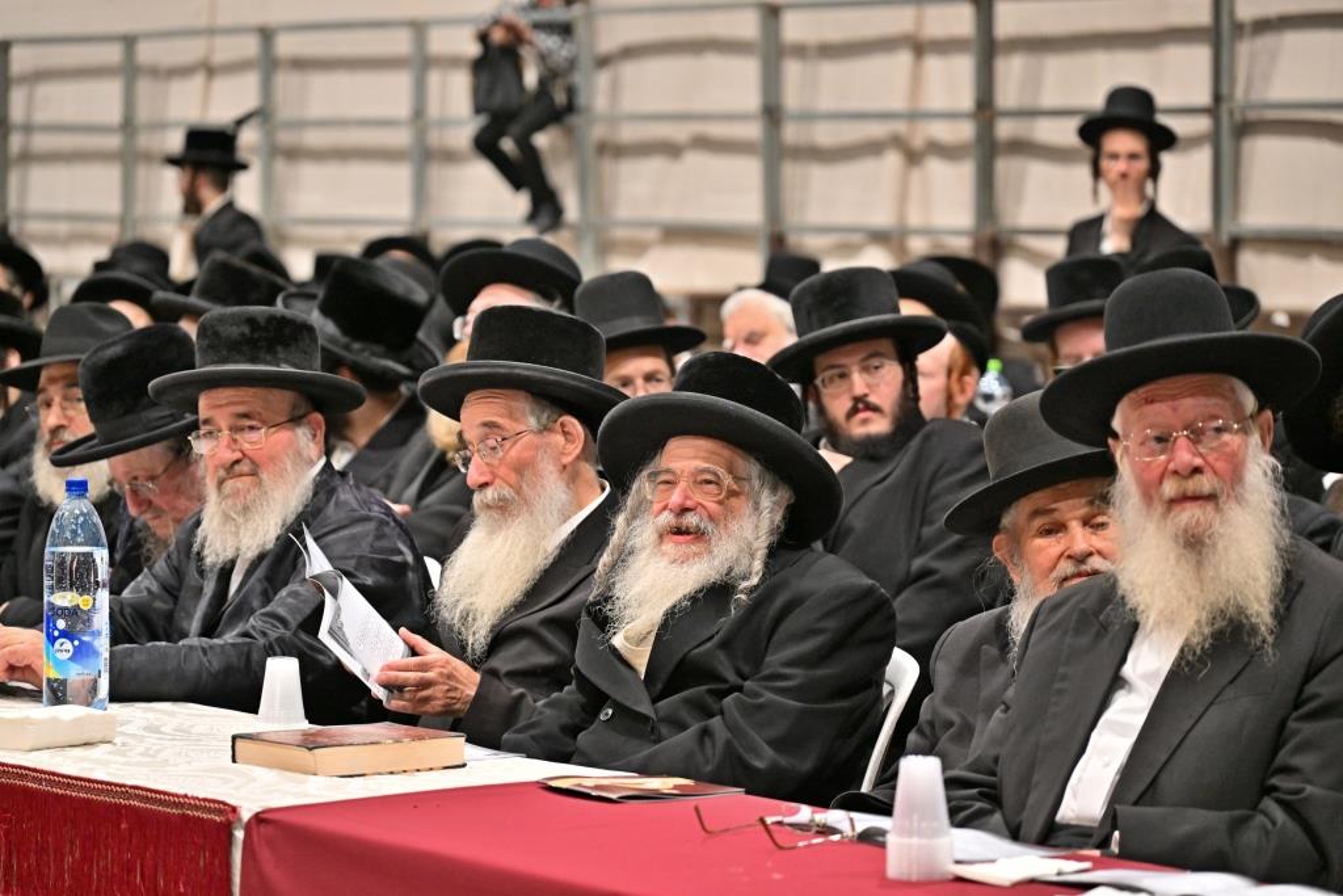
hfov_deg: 17.1
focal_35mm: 120
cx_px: 672
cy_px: 448
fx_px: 4477
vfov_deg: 11.4
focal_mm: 120
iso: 1600
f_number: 4
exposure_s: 1/200
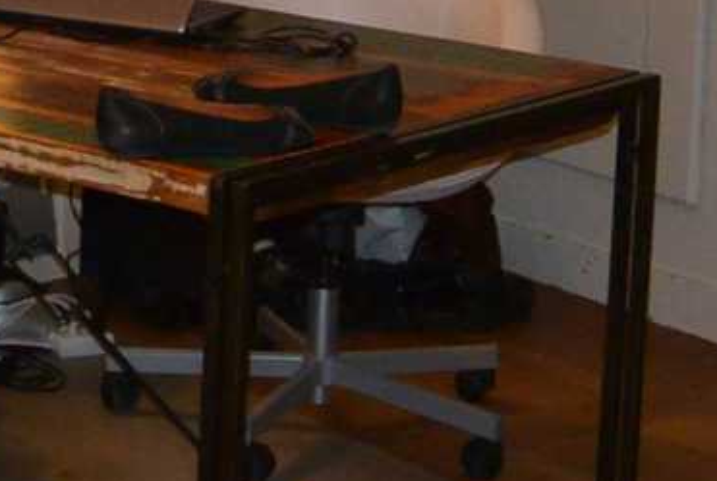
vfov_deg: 9.4
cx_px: -488
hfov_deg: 13.4
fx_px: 2794
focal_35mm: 140
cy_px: -342
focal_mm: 11
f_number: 3.5
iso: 900
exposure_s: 1/60
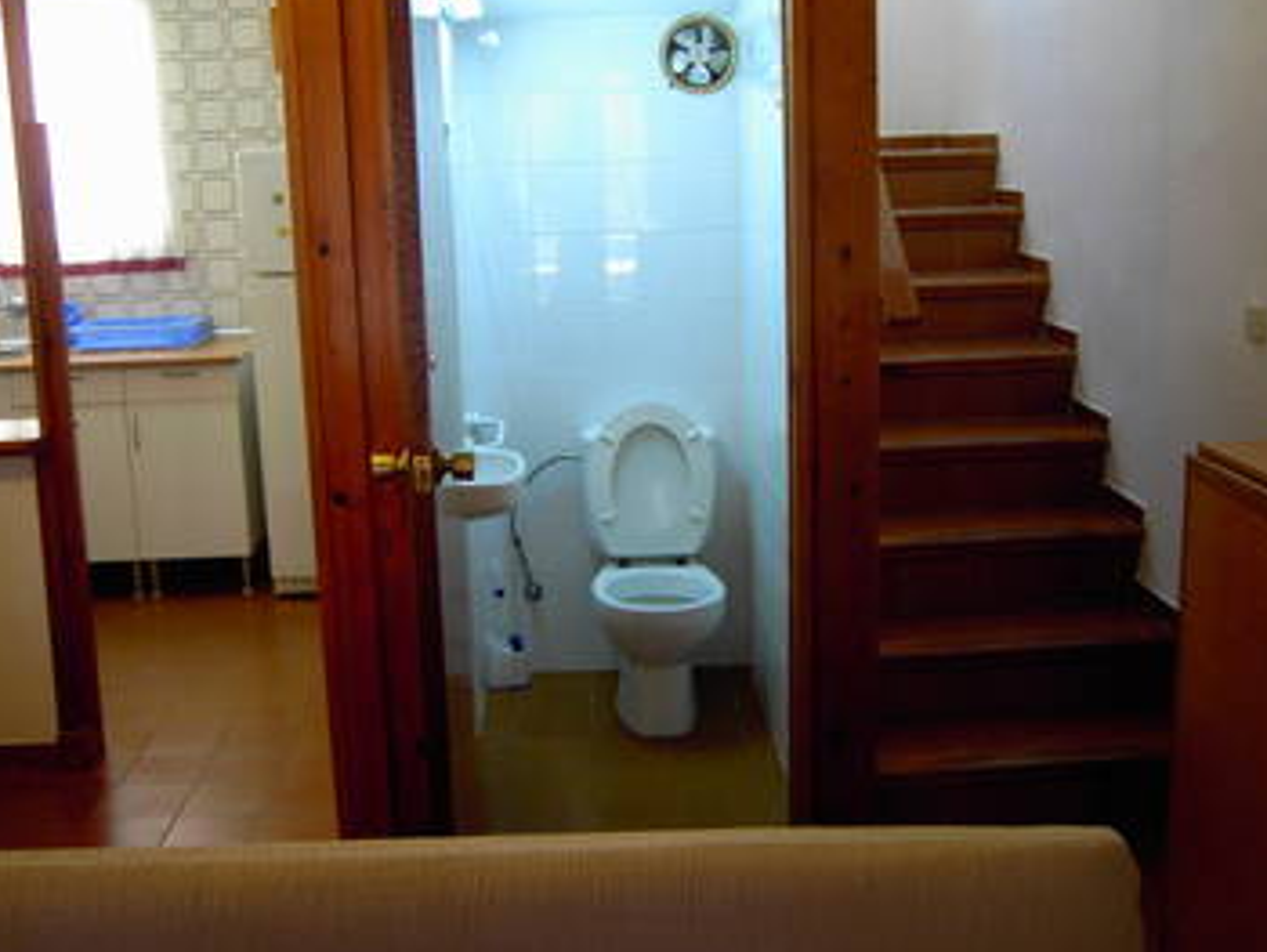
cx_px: 634
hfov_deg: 51.3
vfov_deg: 39.7
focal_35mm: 36
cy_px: 467
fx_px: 1319
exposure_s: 1/20
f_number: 2.8
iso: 200
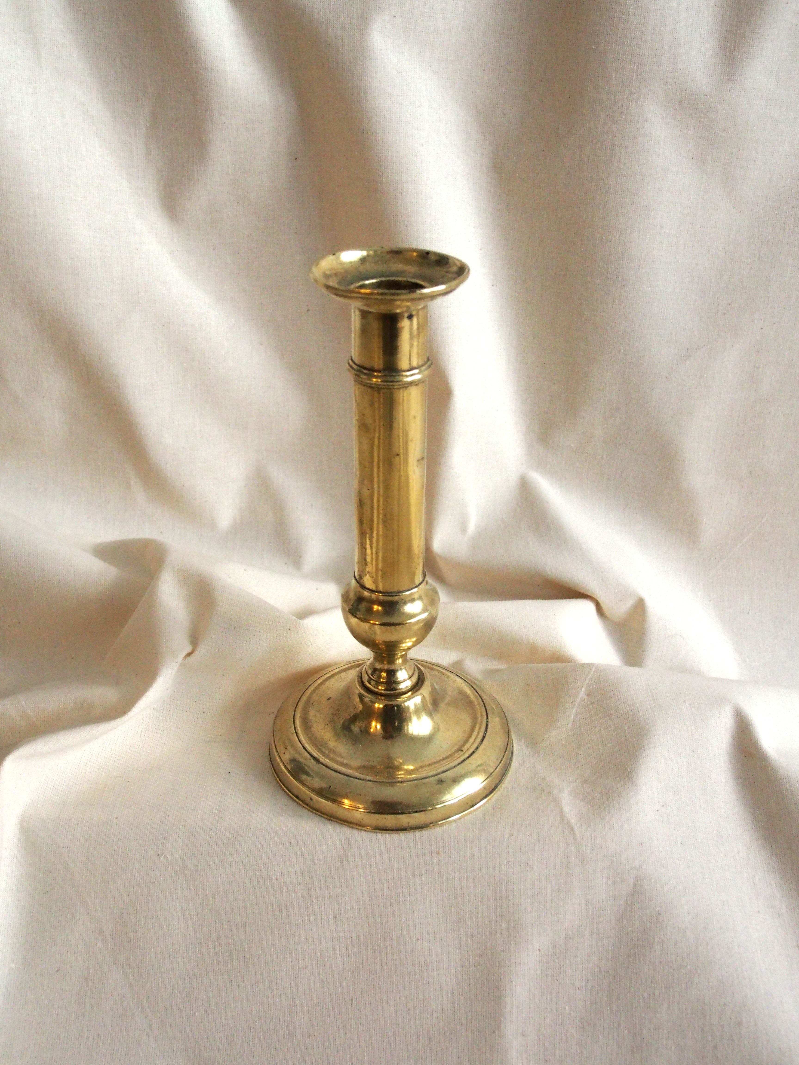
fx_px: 1169
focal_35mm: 38
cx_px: 400
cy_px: 532
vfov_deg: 49.0
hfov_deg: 37.7
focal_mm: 19
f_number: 4.4
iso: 1600
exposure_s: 1/50
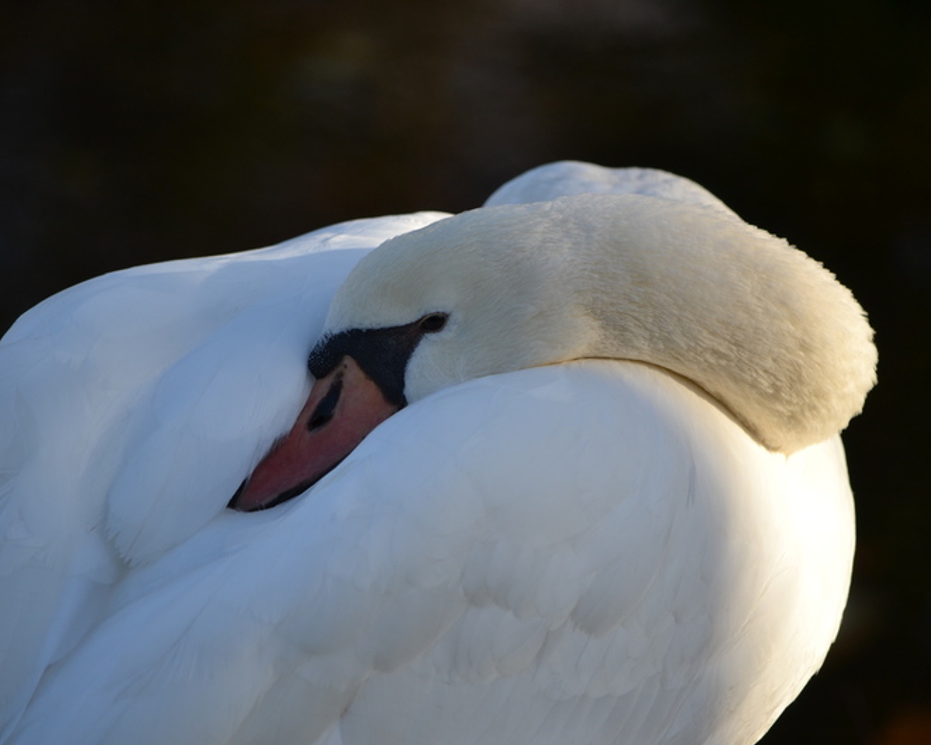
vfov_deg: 4.9
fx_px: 8670
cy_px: 372
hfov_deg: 6.1
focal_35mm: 315
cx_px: 447
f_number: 5
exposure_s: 1/400
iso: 200
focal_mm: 185
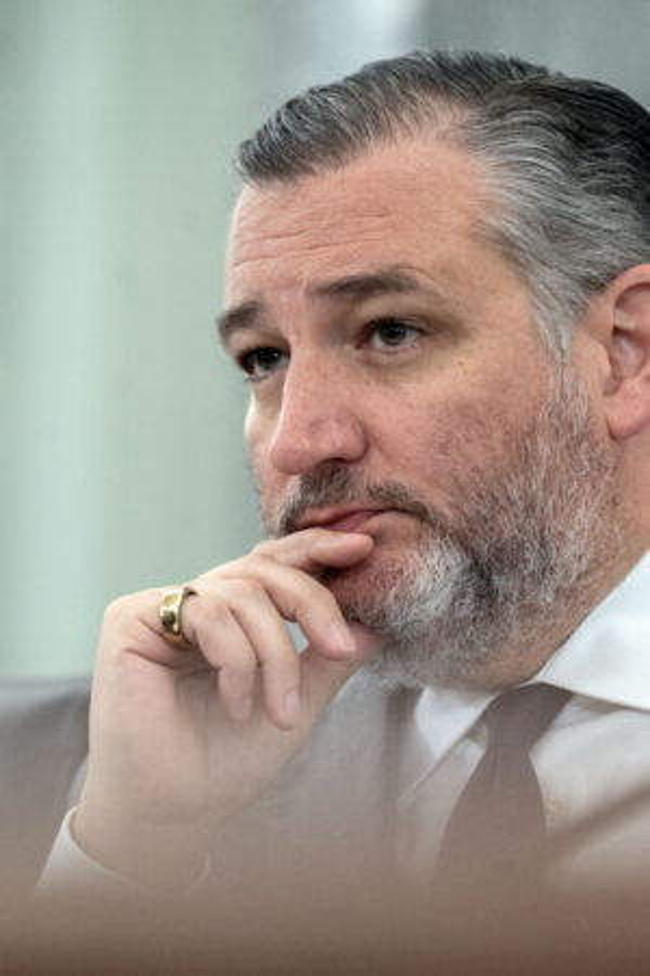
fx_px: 4008
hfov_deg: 9.3
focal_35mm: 148
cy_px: 488
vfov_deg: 13.9
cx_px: 325
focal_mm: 148
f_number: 4
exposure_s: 1/200
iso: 4000
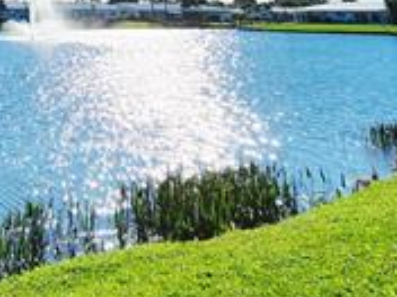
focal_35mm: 59
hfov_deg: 29.1
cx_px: -54
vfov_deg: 19.8
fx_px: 677
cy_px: -202
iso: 50
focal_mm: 2.2
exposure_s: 1/5000
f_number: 2.2
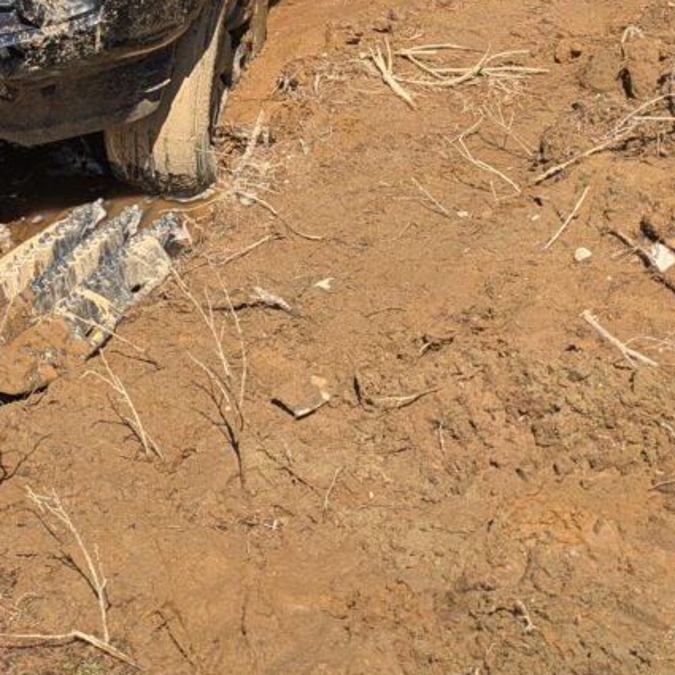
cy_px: -172
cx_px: -4
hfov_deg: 25.2
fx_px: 1434
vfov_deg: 23.7
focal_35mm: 65
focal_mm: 5.43
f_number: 1.89
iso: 45
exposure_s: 1/1316
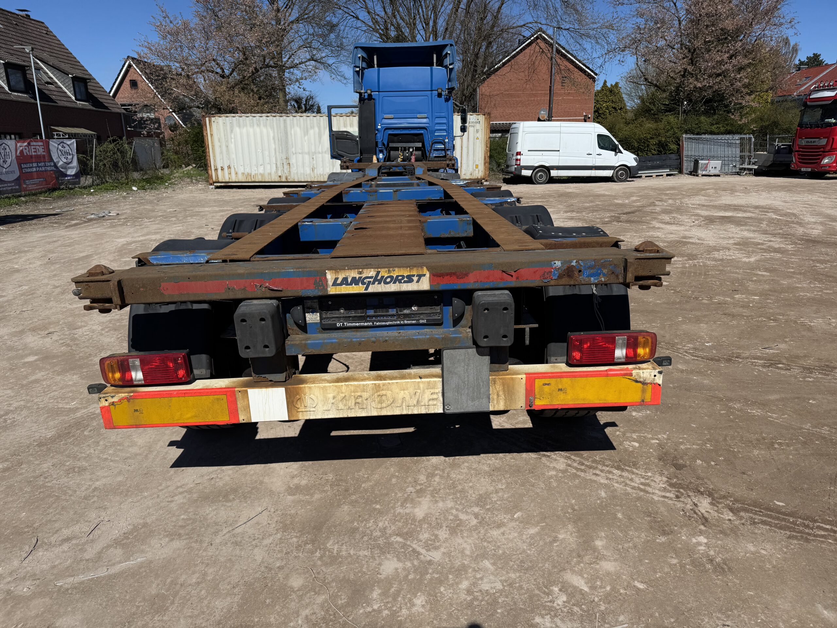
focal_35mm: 24
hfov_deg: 71.6
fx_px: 580
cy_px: 314
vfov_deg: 56.8
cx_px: 418
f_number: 1.78
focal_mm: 6.76
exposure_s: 1/7092
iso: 80
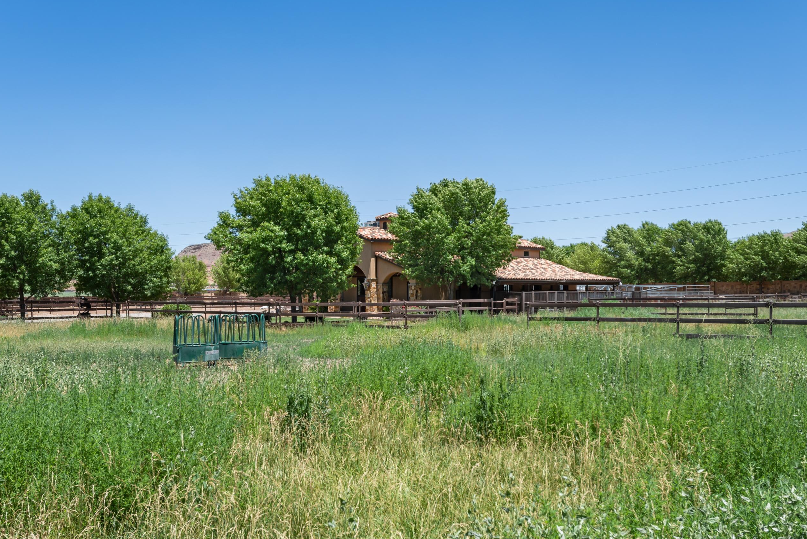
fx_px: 852
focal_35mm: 38
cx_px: 400
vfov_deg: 35.0
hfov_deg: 50.7
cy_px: 317
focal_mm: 32
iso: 100
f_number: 8
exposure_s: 1/250
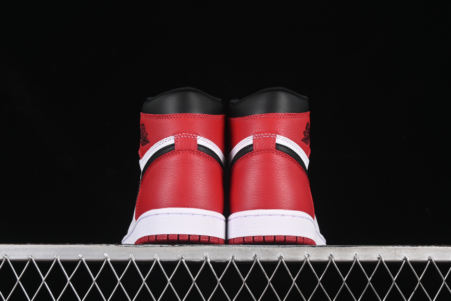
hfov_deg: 27.0
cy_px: 150
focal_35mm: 75
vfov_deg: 18.2
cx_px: 226
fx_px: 940
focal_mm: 50
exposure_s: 1/60
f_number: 7.1
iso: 160
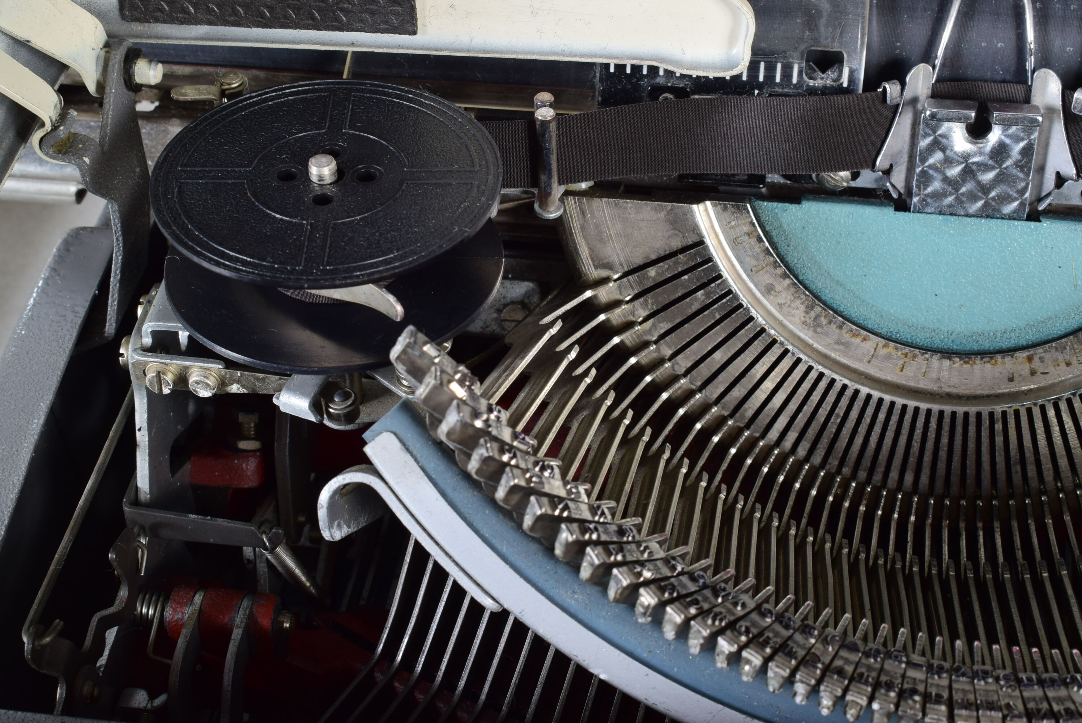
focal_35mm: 60
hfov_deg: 33.4
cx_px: 541
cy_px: 362
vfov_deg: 22.7
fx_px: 1805
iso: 200
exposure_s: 1/200
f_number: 16
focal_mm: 40
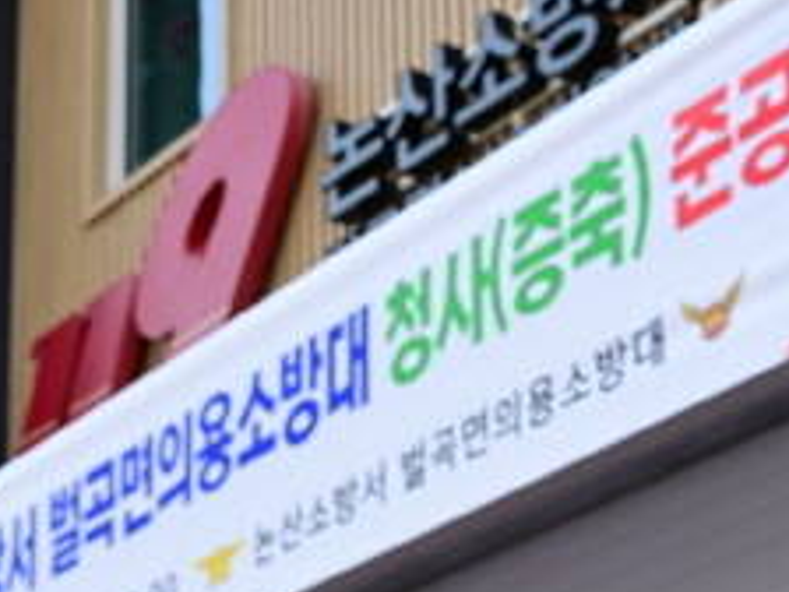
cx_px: 516
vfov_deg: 12.8
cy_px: 689
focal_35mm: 113
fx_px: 2576
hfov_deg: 17.4
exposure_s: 1/200
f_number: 4
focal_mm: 41
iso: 100
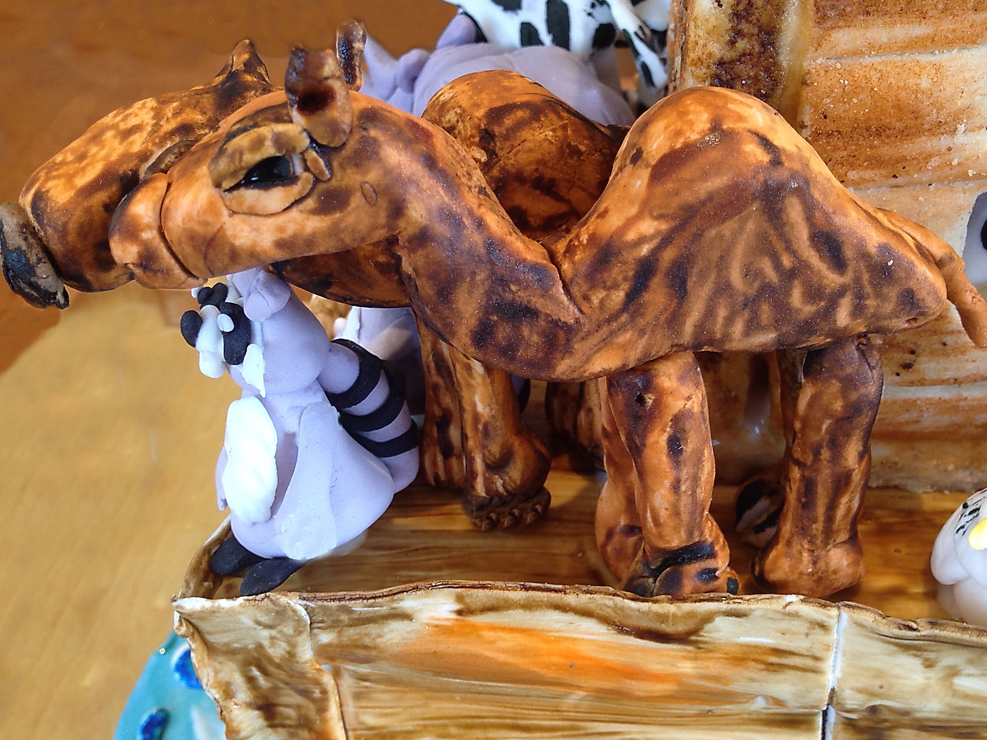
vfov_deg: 35.9
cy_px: 401
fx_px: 1141
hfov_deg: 46.7
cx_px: 545
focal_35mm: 40
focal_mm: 4.12
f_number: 2.4
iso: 64
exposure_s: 1/60
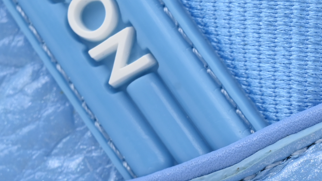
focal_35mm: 352
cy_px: 242
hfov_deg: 6.1
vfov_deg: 3.4
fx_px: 3005
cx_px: 335
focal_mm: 99
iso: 400
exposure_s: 1/100
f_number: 11
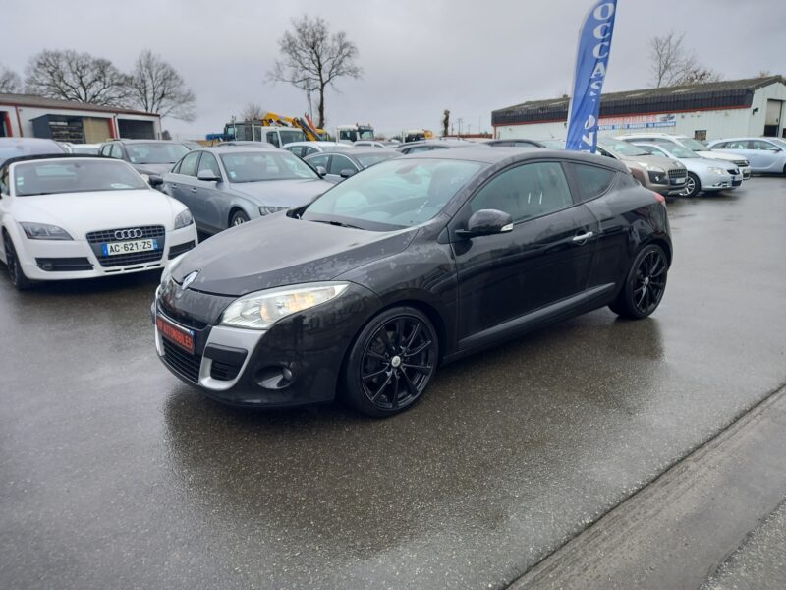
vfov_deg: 54.9
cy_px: 295
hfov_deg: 69.4
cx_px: 393
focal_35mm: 25
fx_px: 568
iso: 32
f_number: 2
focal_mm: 4.6
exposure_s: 1/100
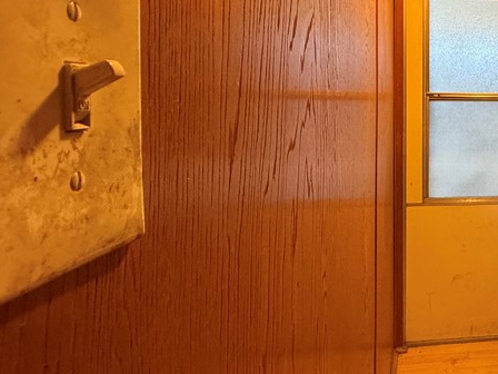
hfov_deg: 47.5
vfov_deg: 43.3
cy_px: 112
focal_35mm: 32
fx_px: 460
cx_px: 494
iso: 320
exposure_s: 1/60
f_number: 2.2
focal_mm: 2.22
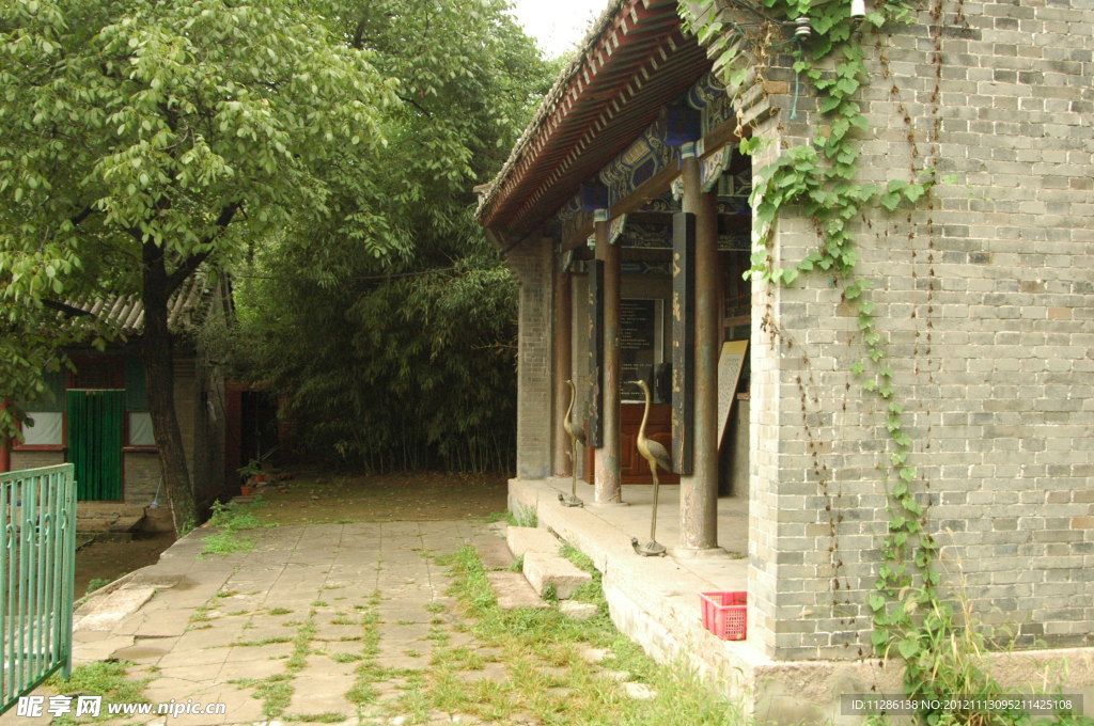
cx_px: 547
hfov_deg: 53.2
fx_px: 1093
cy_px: 363
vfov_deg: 36.8
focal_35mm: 36
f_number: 5
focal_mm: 24
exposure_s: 1/160
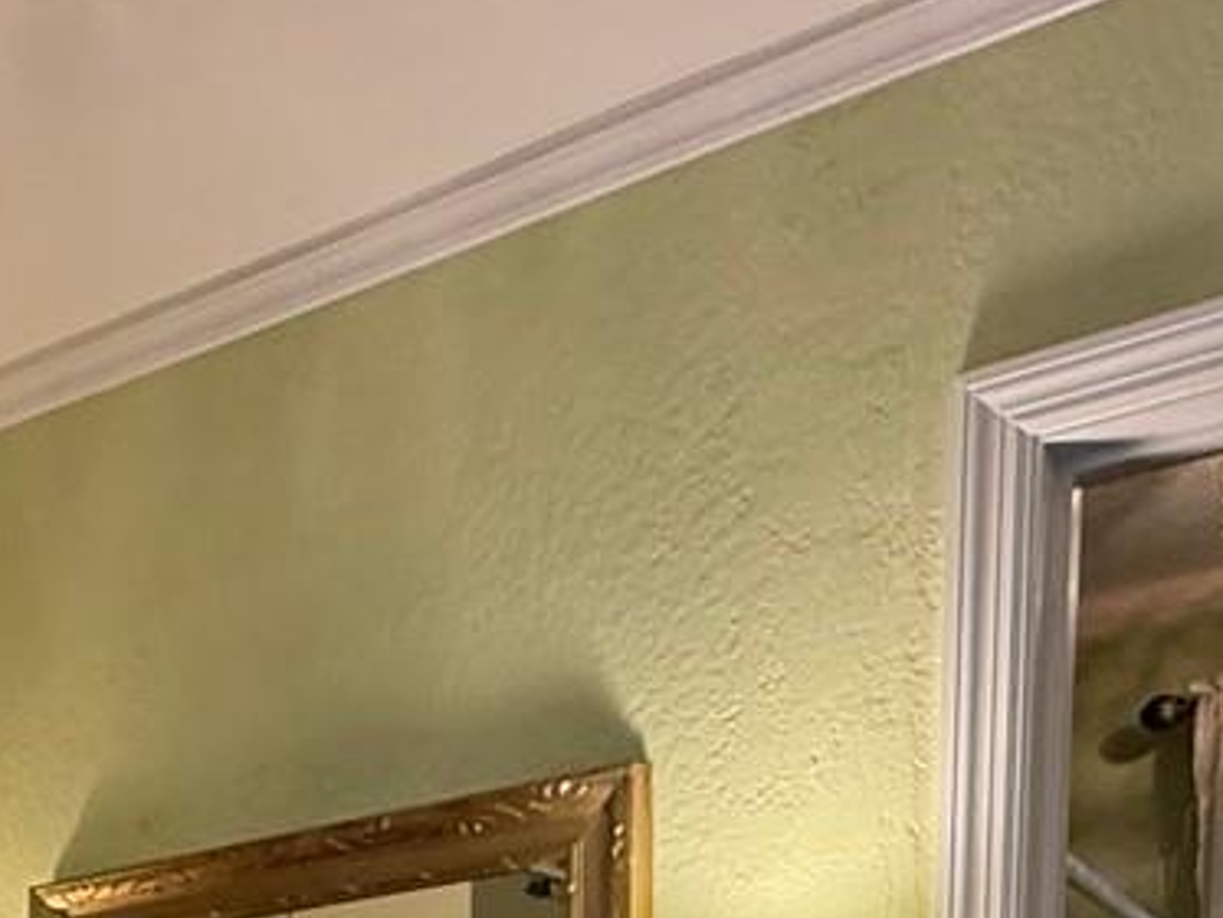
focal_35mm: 60
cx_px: -134
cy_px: 1525
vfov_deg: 19.8
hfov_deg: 29.0
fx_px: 2121
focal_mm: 2.22
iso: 320
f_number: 2.2
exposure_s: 1/120
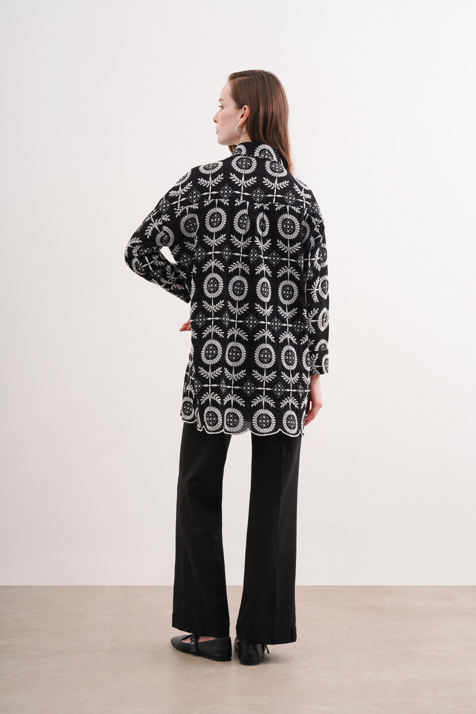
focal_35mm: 60
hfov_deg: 22.6
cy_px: 357
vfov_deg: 33.4
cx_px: 238
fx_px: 1190
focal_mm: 60
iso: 400
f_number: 11
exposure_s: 1/160
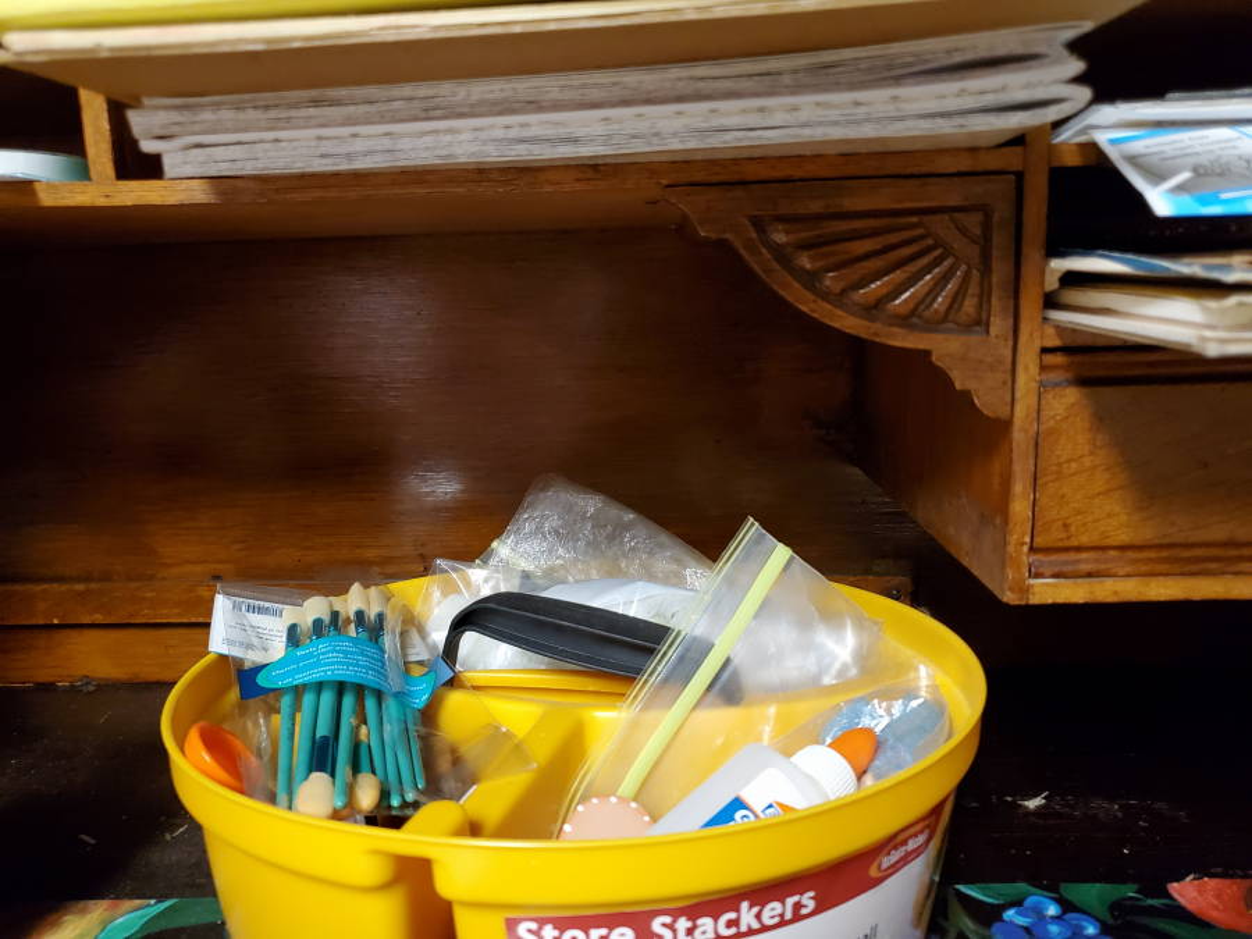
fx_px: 940
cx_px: 626
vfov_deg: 53.1
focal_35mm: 26
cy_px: 470
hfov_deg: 67.3
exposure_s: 1/40
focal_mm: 4.3
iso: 500
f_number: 1.5
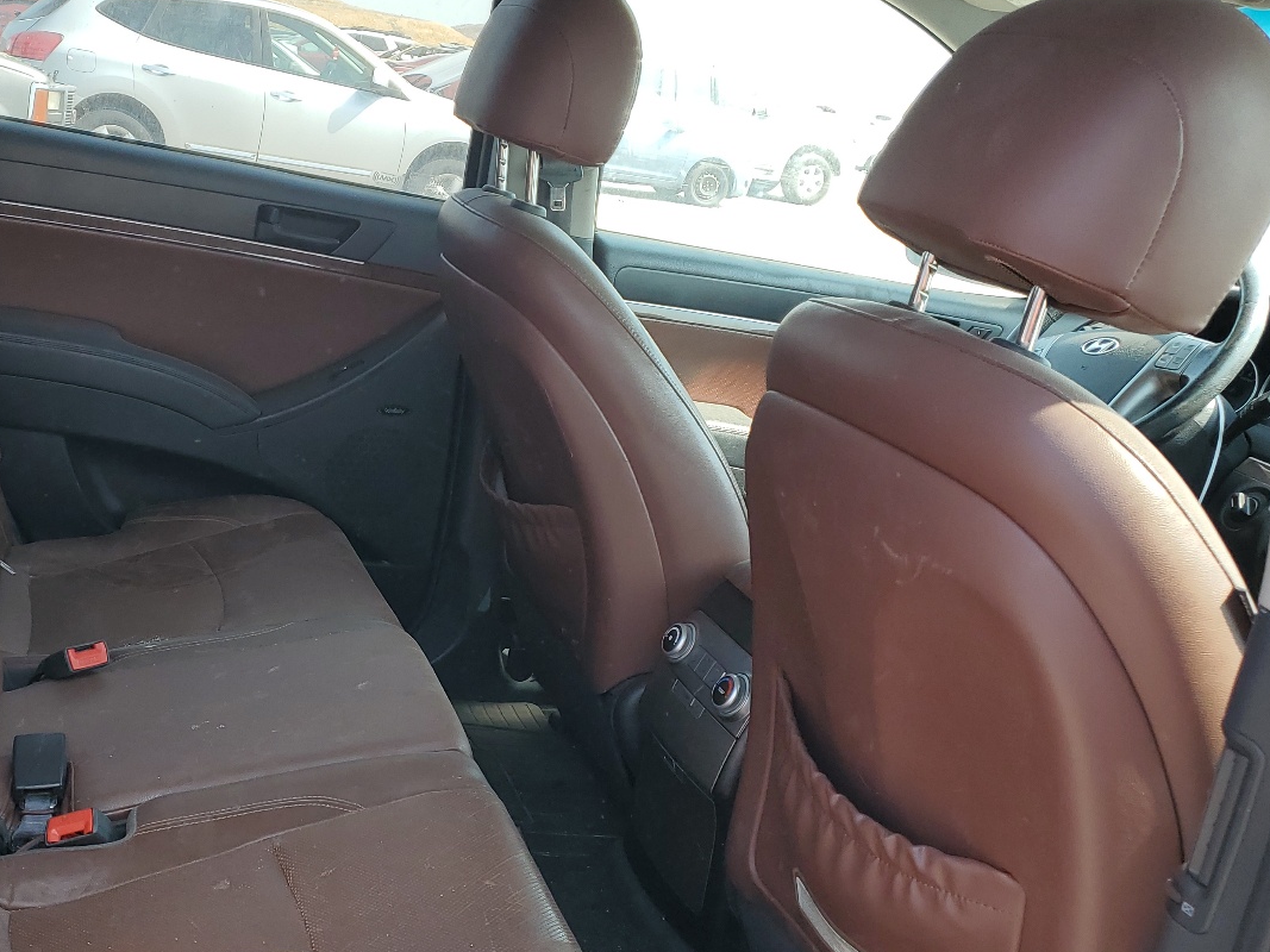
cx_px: 336
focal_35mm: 39
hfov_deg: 46.4
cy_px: 570
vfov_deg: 36.7
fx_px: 1431
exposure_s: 1/357
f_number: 1.5
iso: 50
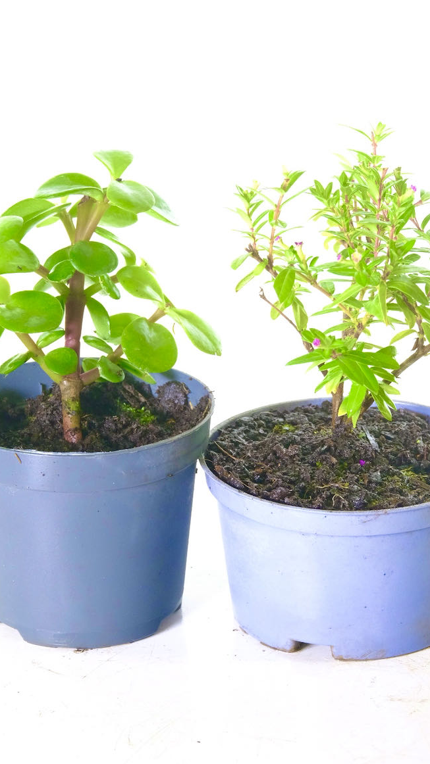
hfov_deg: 8.5
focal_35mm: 142
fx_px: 2880
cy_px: 365
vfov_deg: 15.1
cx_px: 214
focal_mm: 81.9
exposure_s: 1/25
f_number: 13
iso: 2500
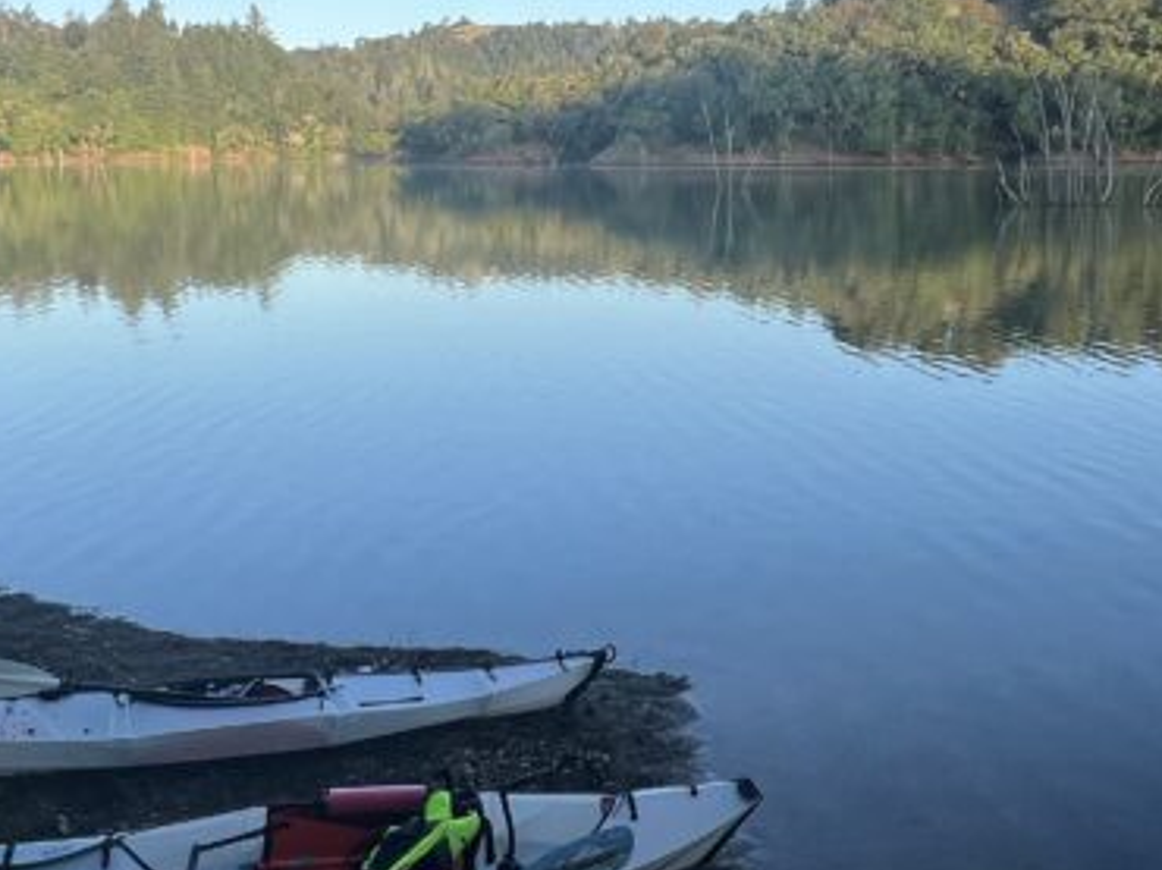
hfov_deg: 50.5
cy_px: 276
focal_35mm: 36
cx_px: 766
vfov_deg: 39.1
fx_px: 1208
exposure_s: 1/513
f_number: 1.8
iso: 32
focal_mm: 1.57
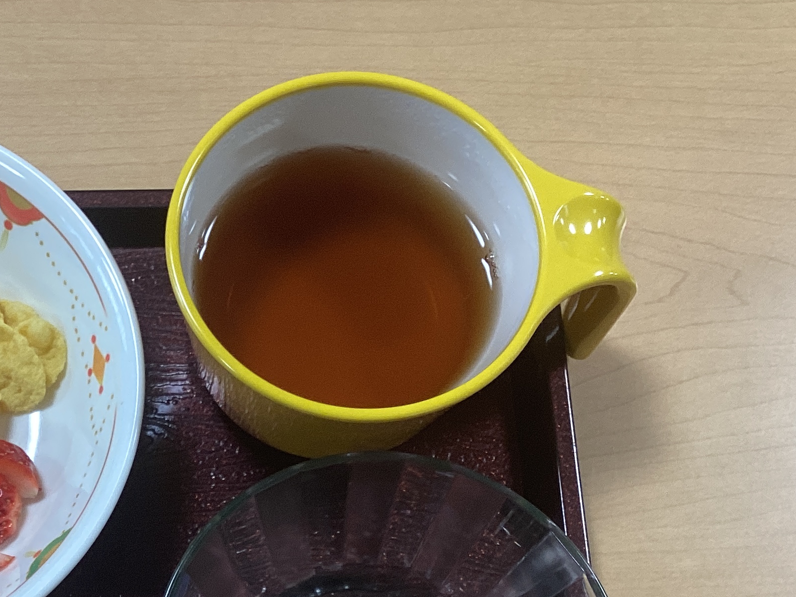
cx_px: 115
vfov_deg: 22.7
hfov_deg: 29.7
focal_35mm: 63
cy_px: 546
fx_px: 1449
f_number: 2.4
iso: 64
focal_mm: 3.3
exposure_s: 1/50
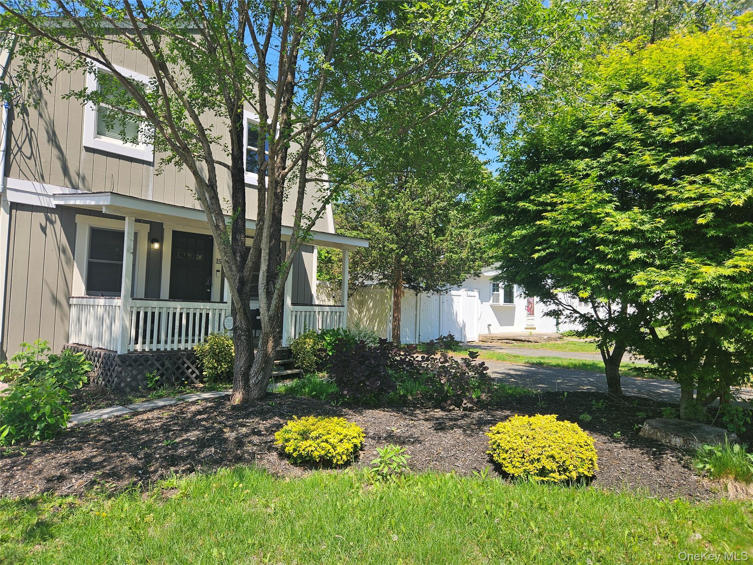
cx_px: 376
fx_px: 500
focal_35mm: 23
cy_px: 282
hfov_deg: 73.9
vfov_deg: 58.9
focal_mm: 5.4
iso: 25
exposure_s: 1/820
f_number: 1.8
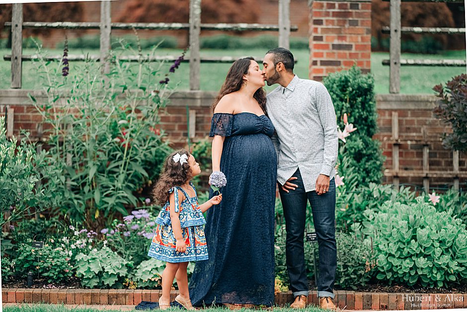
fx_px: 1362
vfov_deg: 13.0
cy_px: 156
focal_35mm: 105
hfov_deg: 19.5
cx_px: 234
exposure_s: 1/3200
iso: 250
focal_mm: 105
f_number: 1.4
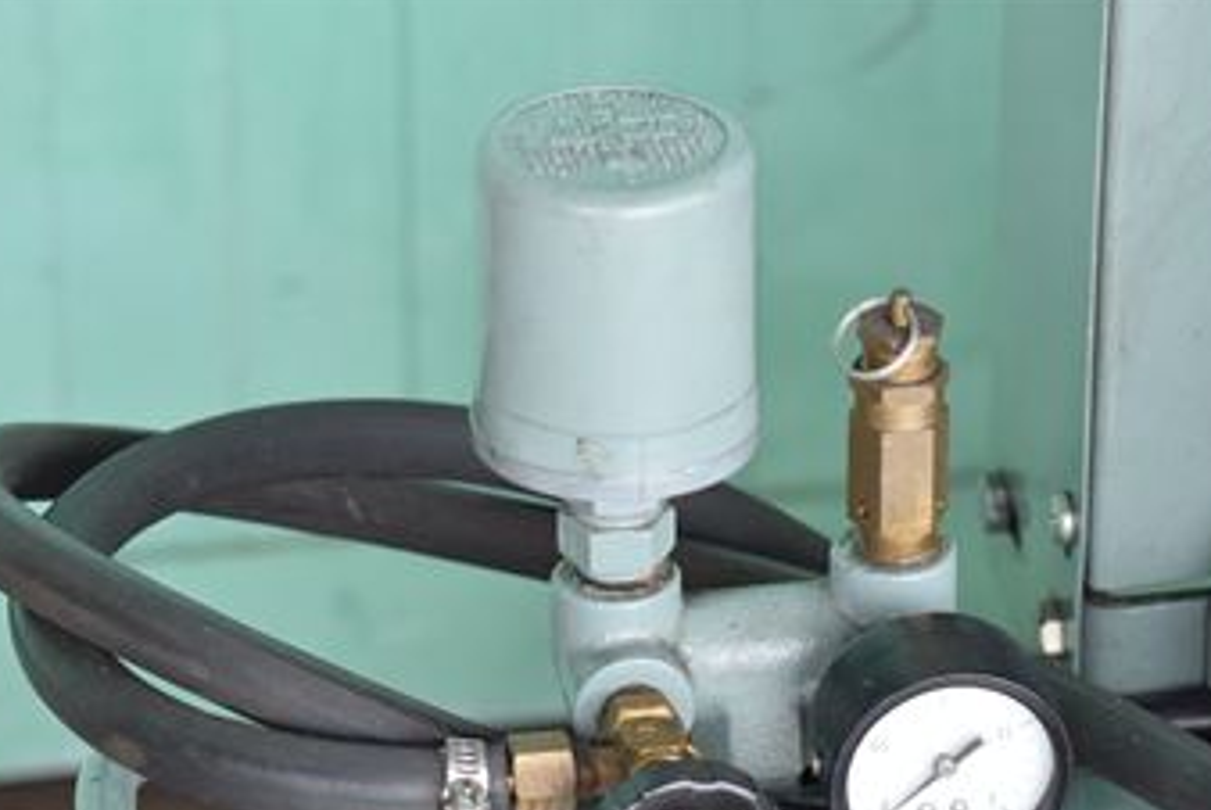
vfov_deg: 6.1
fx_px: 7609
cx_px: 727
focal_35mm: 226
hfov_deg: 9.1
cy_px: 577
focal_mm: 102
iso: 1250
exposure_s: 1/160
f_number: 6.3
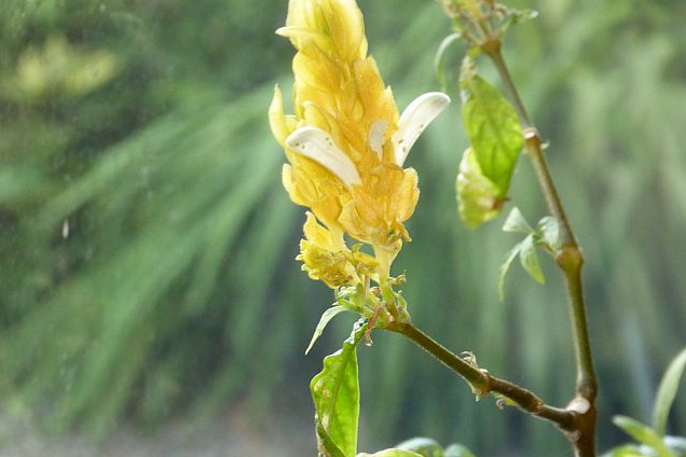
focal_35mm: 200
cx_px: 343
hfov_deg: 10.3
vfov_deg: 6.9
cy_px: 200
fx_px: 3811
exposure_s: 1/60
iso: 640
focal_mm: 30.9
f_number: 5.6
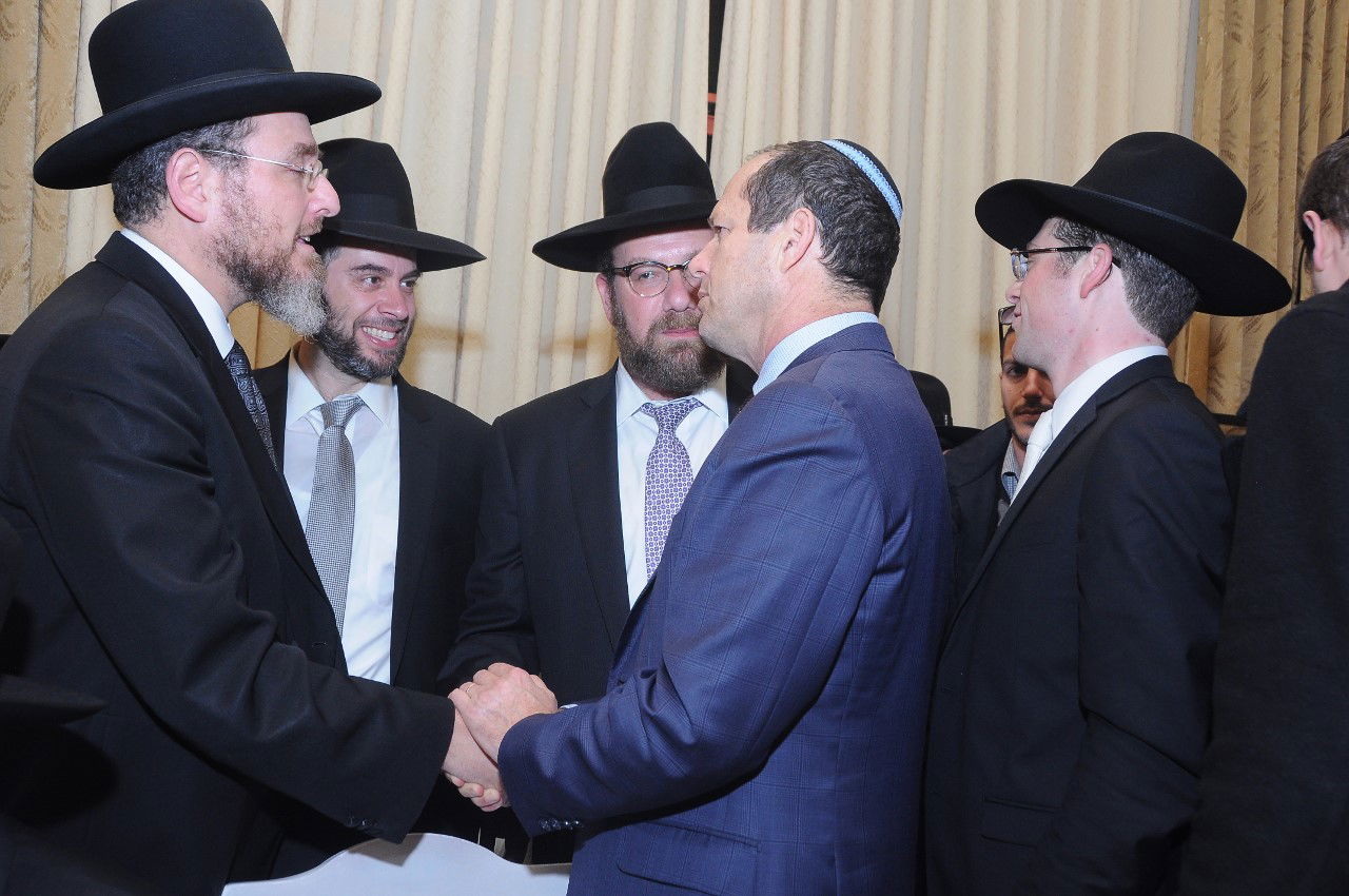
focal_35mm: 33
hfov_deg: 57.3
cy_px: 448
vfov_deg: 39.9
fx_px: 1235
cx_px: 674
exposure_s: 1/60
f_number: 6.3
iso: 640
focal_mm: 22
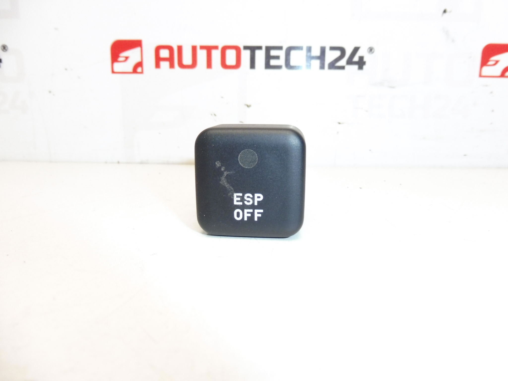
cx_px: 254
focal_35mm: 24
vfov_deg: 56.8
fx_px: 352
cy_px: 190
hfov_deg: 71.6
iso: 200
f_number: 3.5
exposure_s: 1/100
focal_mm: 4.3
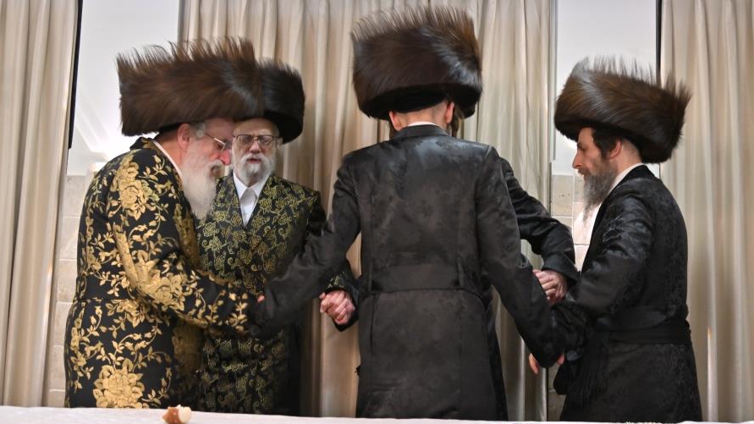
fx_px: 1060
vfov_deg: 22.6
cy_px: 182
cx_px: 421
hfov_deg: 39.1
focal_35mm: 53
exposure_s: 1/160
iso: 800
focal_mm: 44
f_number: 4
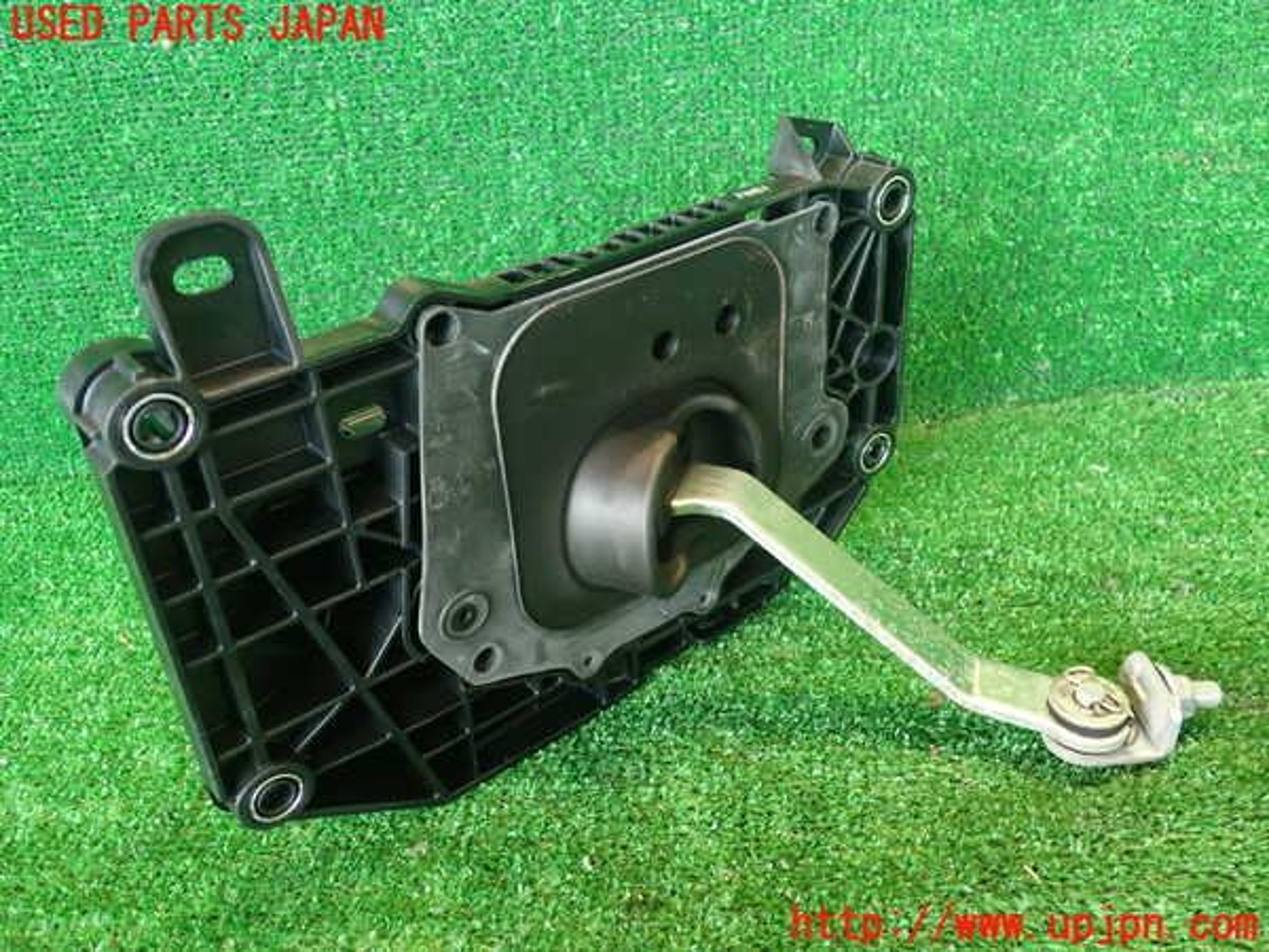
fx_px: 1173
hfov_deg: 56.8
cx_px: 634
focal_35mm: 32
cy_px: 476
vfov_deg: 44.2
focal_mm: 5.79
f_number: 2.4
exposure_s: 1/30
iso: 400
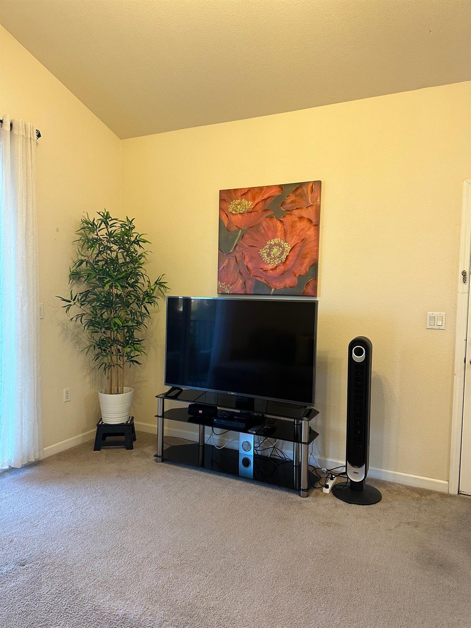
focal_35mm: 24
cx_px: 236
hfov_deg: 56.8
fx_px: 435
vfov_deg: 71.6
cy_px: 314
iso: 250
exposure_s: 1/60
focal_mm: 6.86
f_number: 1.78
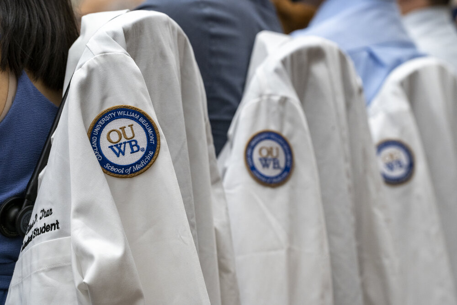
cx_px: 228
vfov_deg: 8.5
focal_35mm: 162
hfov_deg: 12.7
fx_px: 2057
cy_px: 152
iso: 1600
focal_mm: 162
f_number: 8
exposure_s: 1/80
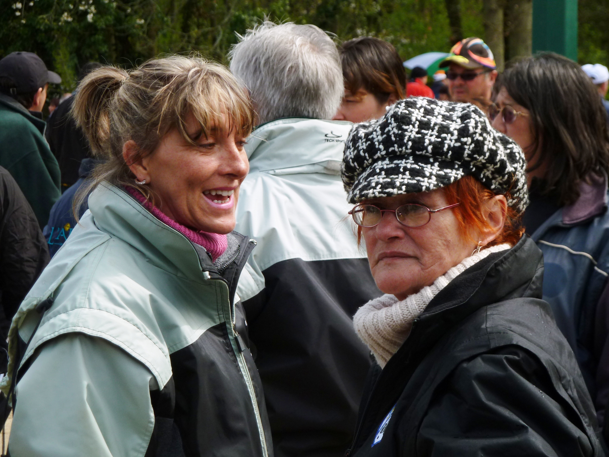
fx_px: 2252
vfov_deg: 11.6
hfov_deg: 15.4
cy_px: 228
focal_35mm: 128
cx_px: 304
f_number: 4.4
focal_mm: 21
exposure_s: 1/400
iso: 100
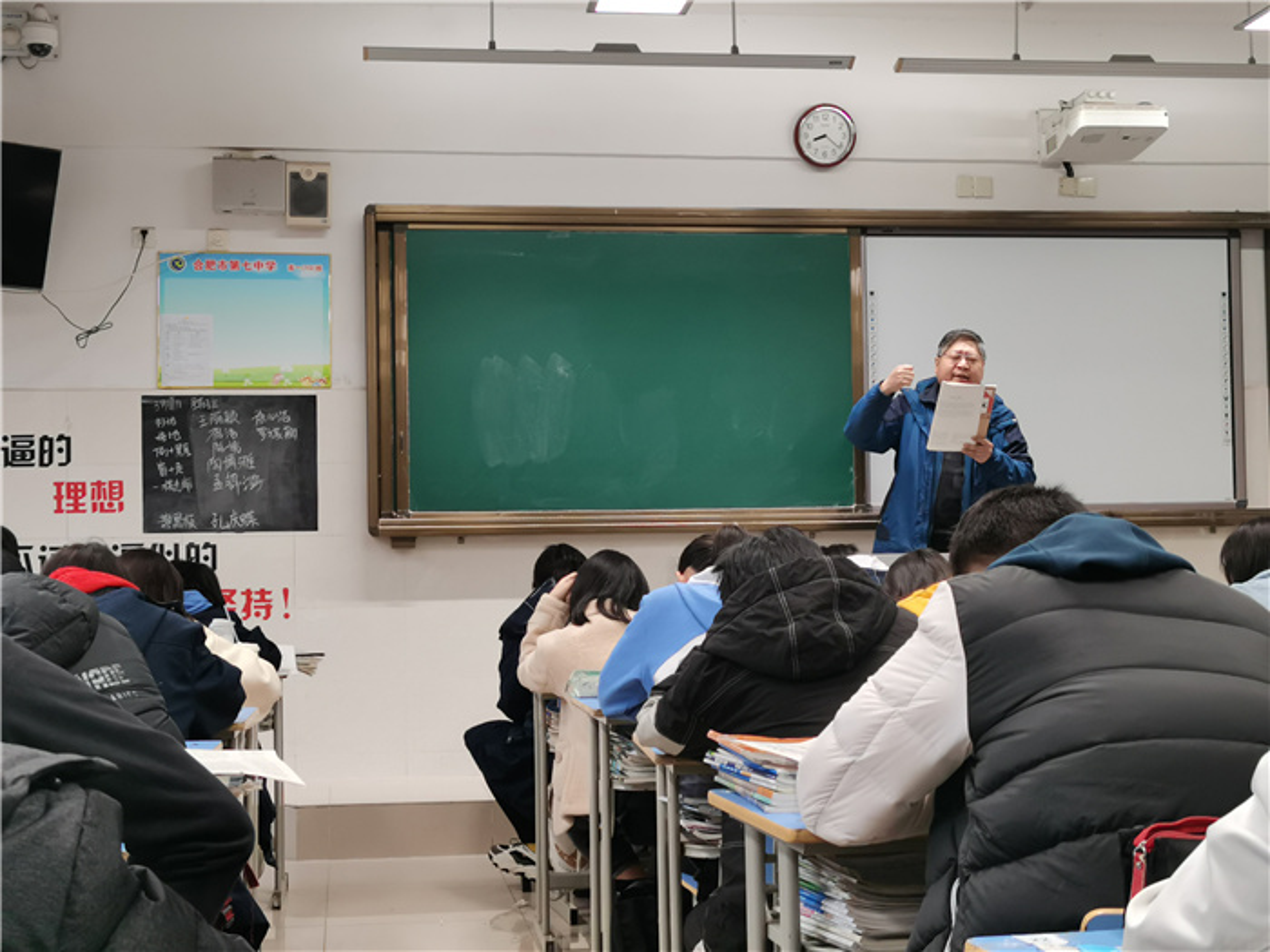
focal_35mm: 55
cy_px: 476
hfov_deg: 34.9
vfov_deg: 26.6
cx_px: 635
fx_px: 2018
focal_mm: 5.58
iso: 160
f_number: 1.8
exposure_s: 1/100
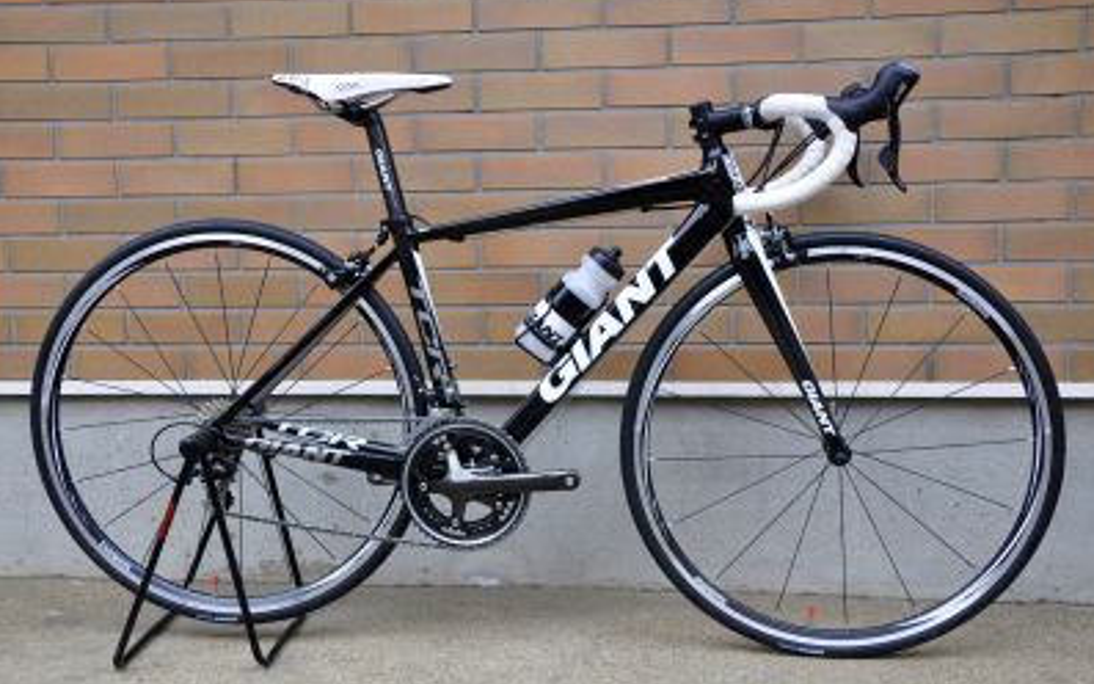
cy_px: 348
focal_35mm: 40
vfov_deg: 32.0
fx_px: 1192
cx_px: 548
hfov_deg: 49.3
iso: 400
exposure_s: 1/125
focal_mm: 26
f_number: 5.6
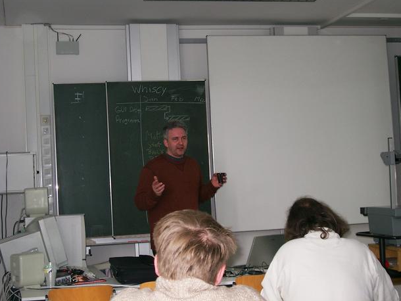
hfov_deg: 30.3
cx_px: 200
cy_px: 144
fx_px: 742
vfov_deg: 22.9
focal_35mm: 64
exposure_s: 1/60
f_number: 3.4
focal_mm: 12.6
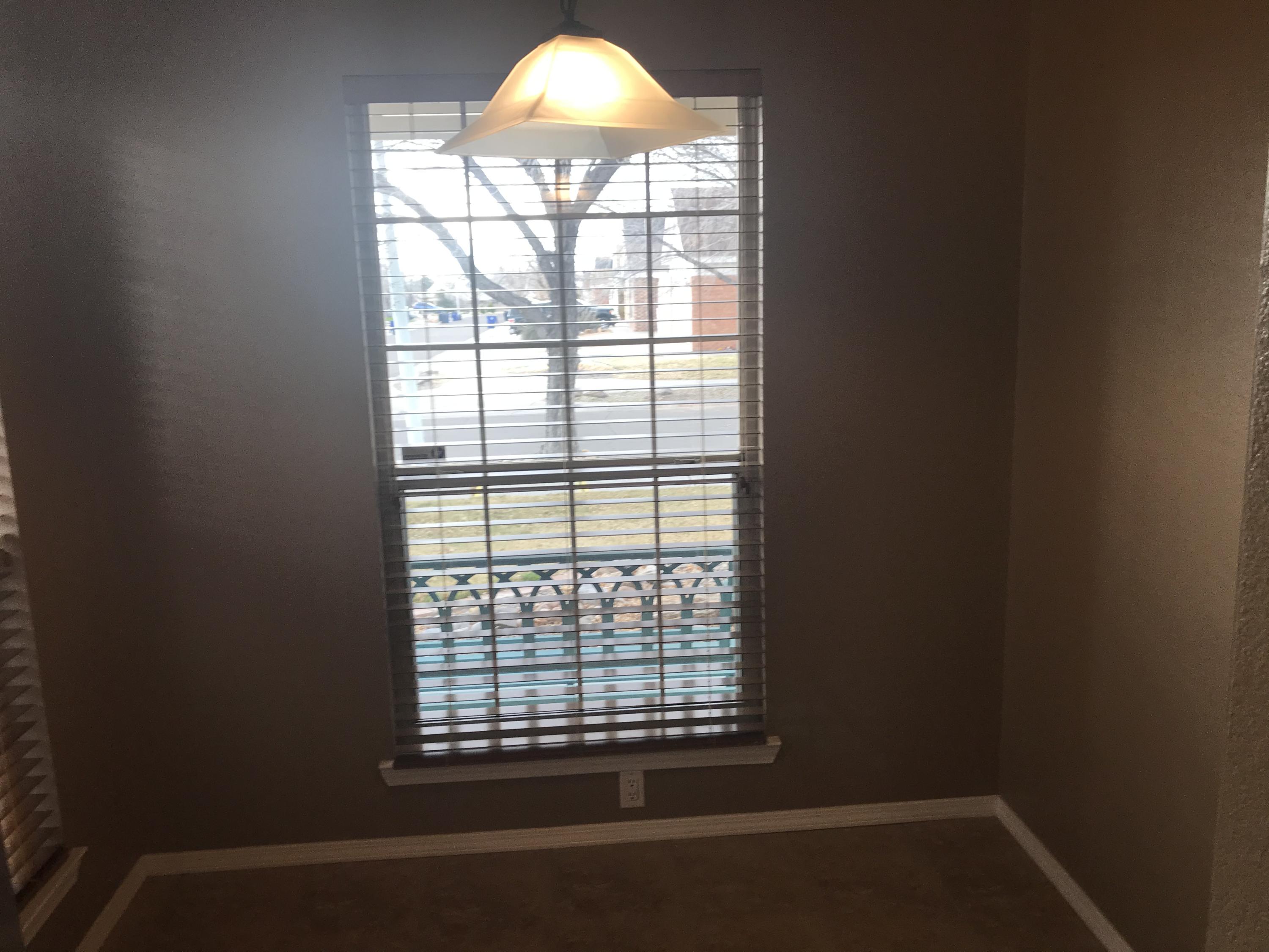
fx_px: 1026
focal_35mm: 28
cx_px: 634
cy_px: 476
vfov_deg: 49.7
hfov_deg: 63.4
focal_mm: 3.99
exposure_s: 1/60
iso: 25
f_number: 1.8
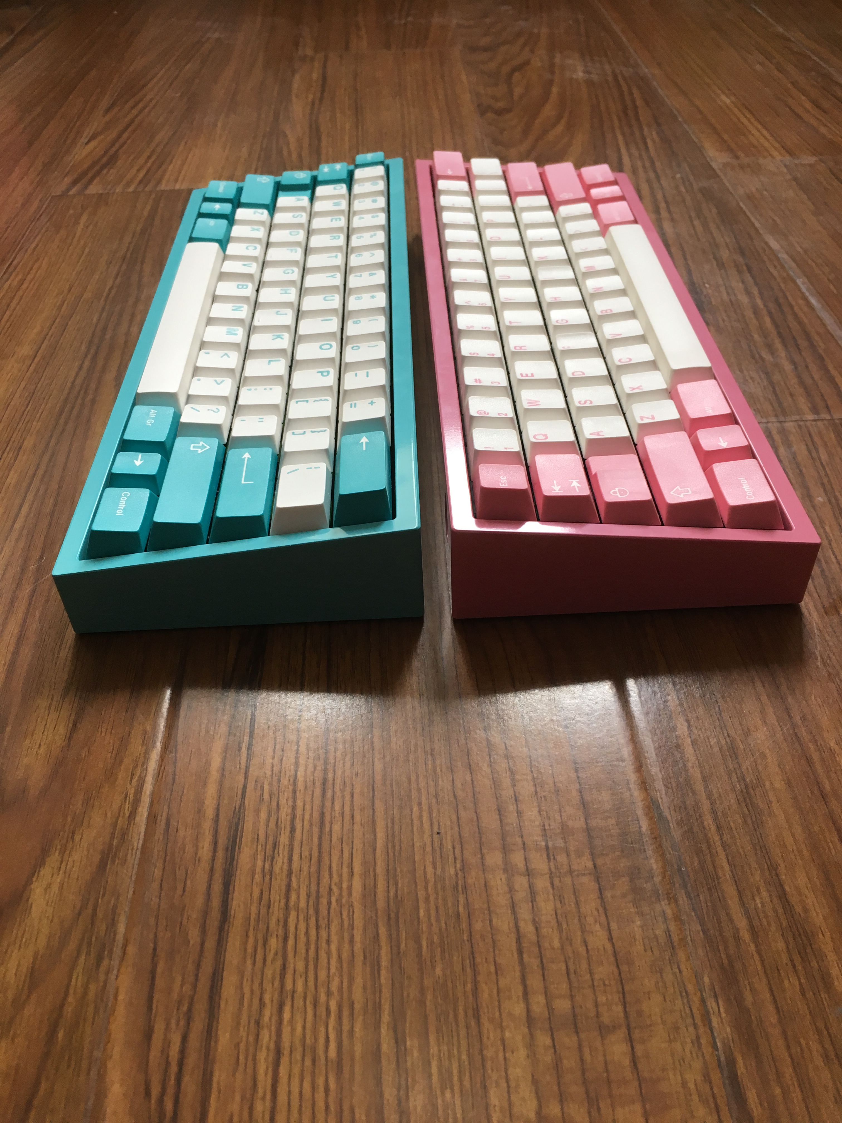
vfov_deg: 61.7
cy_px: 562
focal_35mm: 29
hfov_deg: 48.2
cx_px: 421
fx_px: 941
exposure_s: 1/33
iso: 32
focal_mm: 4.15
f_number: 2.2
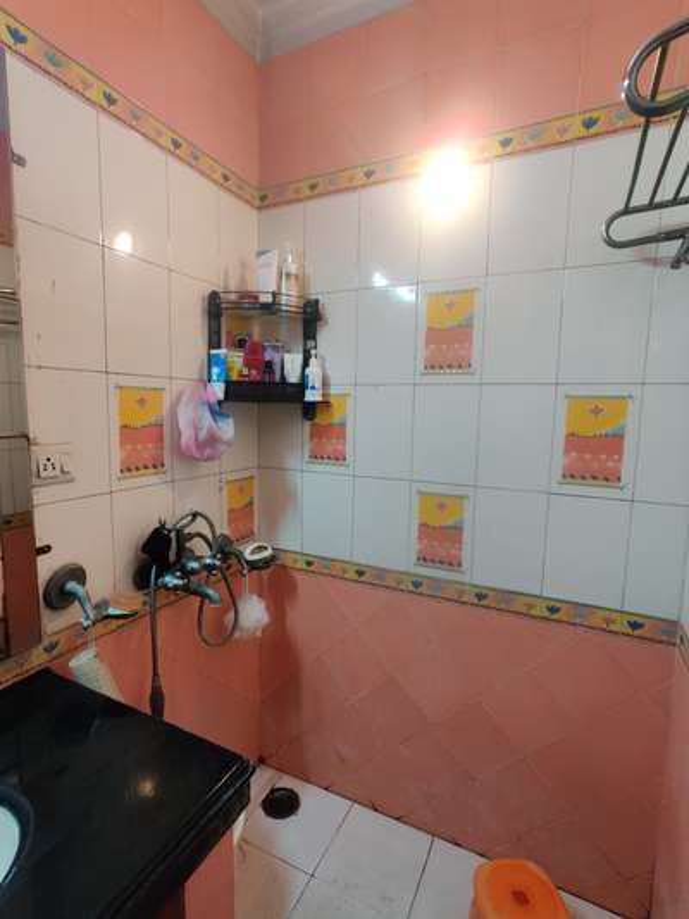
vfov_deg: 106.2
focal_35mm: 13
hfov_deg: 89.9
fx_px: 345
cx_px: 344
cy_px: 460
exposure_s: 1/33
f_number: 2.2
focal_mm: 2.25
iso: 400
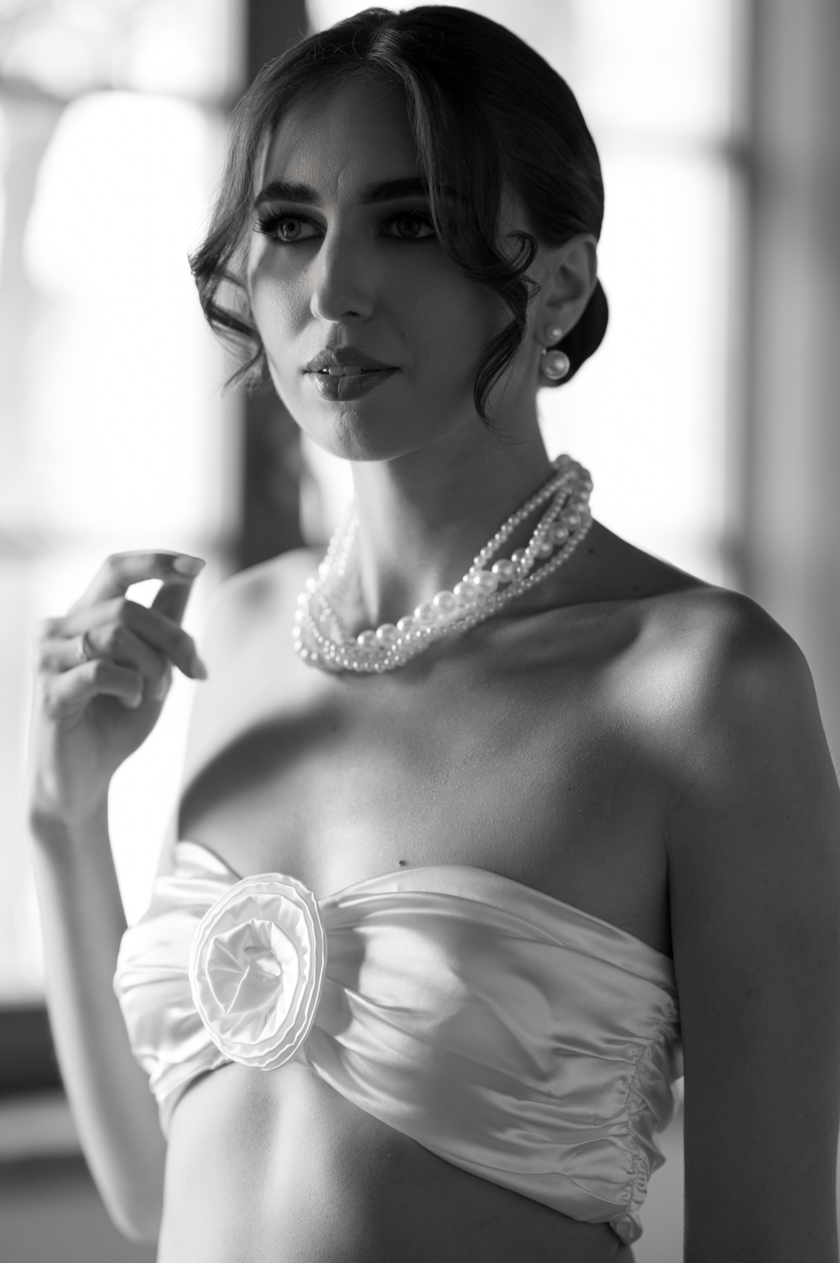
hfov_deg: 10.1
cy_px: 632
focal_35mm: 135
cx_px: 420
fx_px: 4731
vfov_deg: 15.2
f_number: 1.8
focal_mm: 135
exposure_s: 1/320
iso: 250
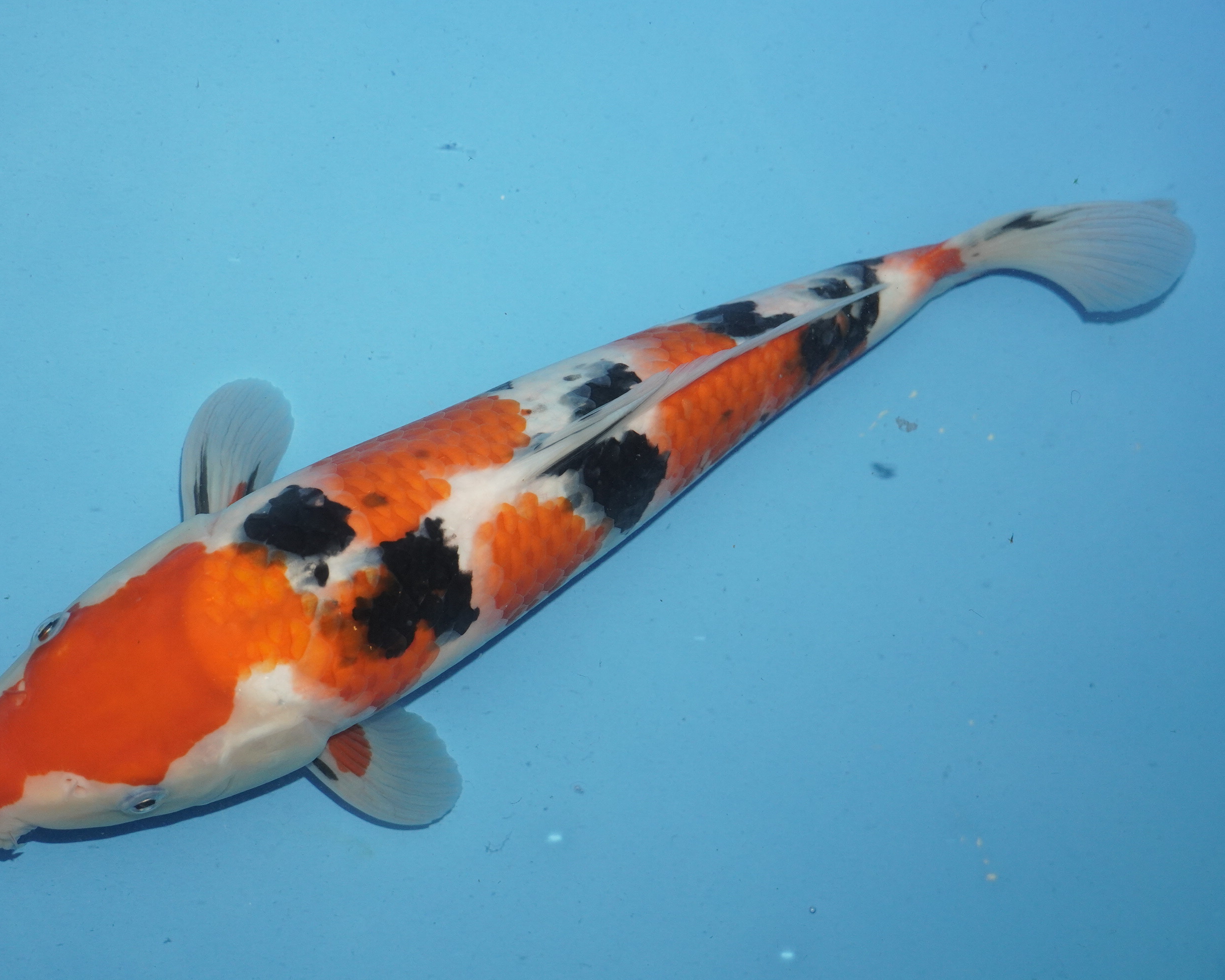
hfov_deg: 26.4
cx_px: 538
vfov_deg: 21.3
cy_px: 490
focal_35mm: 72
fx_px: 2610
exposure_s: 1/160
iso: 1250
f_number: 5
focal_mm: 42
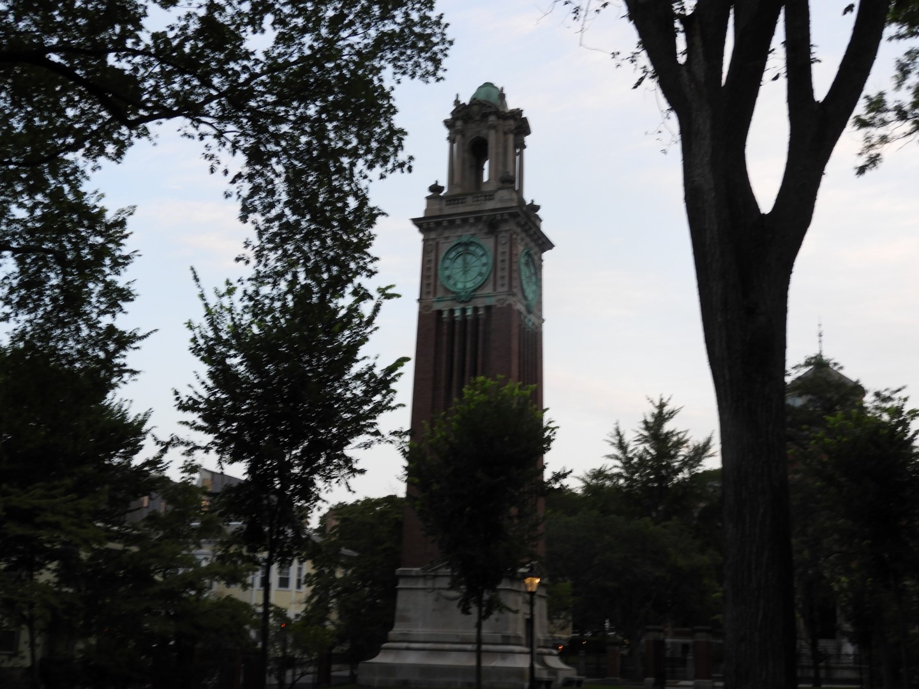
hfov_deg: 42.1
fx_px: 1195
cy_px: 344
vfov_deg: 32.2
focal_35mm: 45
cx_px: 460
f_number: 4
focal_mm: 8.1
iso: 100
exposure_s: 1/40
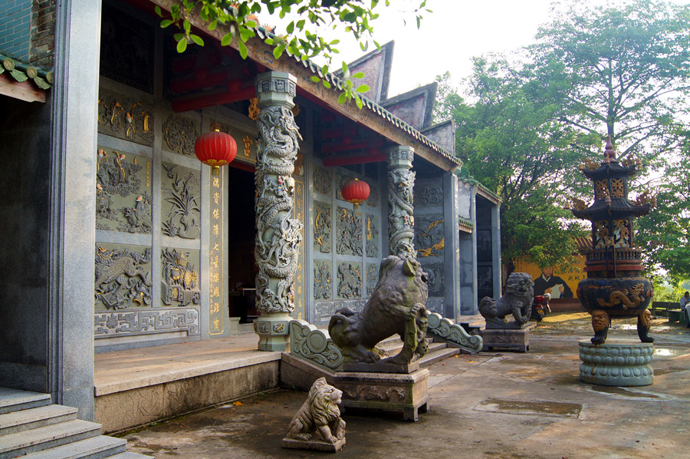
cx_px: 345
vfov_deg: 43.5
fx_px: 574
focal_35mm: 30
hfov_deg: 62.0
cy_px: 230
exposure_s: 1/160
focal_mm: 20
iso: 100
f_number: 4.5
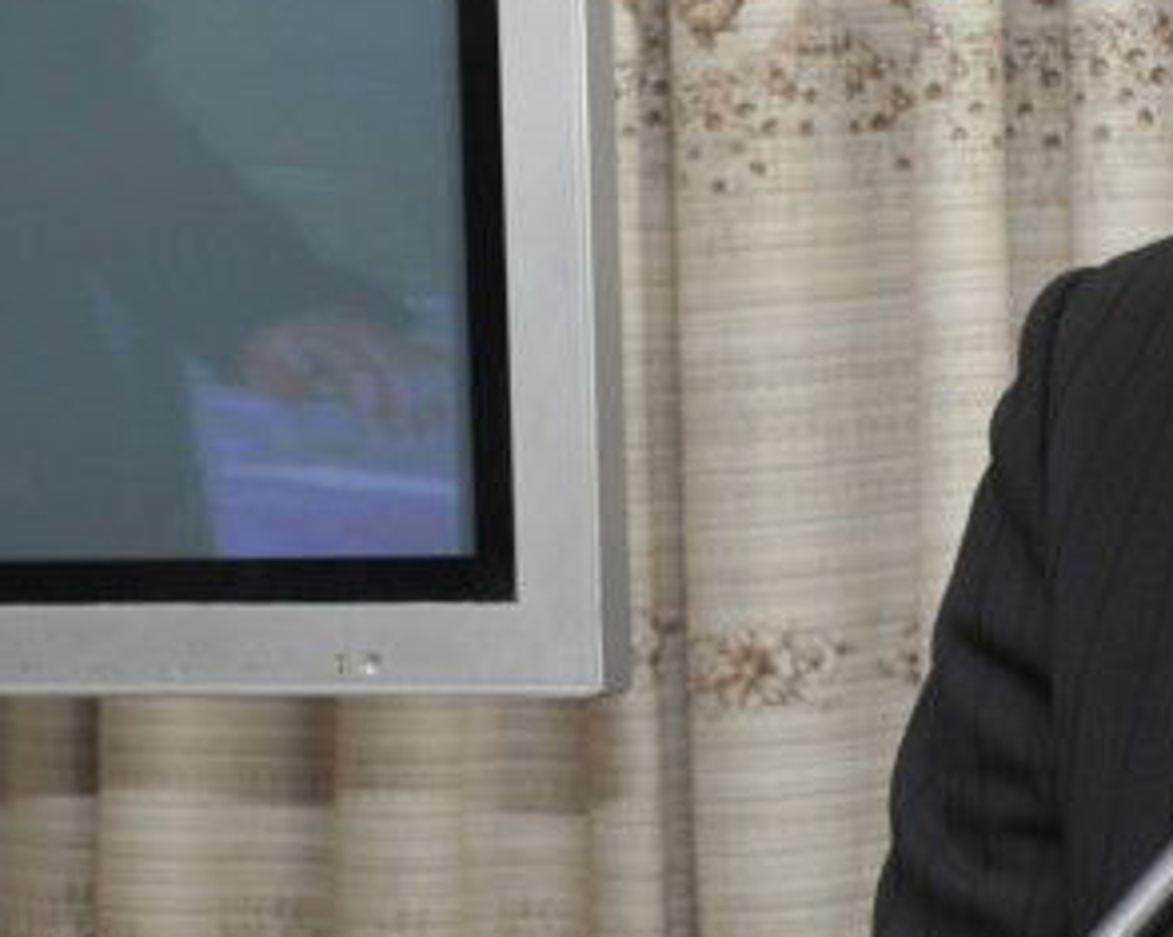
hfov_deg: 12.0
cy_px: 574
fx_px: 5587
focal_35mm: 161
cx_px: 527
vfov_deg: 9.6
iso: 400
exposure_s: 1/160
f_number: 5
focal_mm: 42
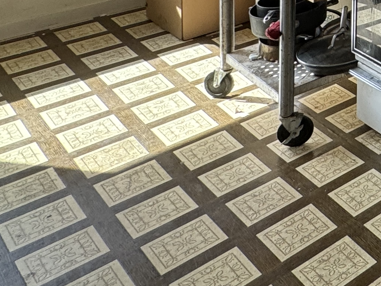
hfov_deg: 22.5
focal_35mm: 55
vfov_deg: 21.0
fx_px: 605
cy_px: -180
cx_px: 667
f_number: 2.2
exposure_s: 1/120
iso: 80
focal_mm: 2.22
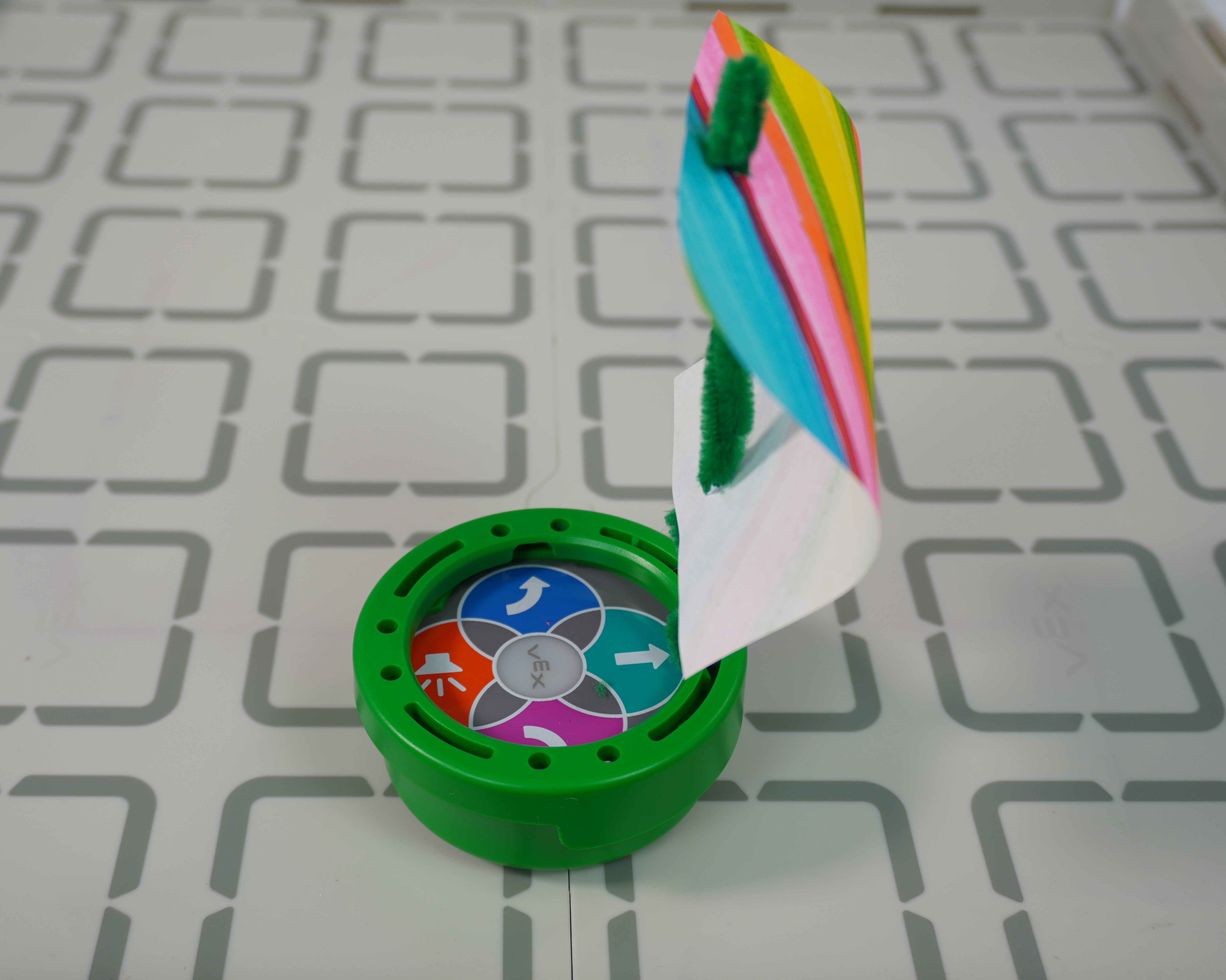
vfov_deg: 35.2
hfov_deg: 43.3
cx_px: 558
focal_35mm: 43
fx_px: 1544
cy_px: 492
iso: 100
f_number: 4.5
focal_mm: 25
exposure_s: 1/40
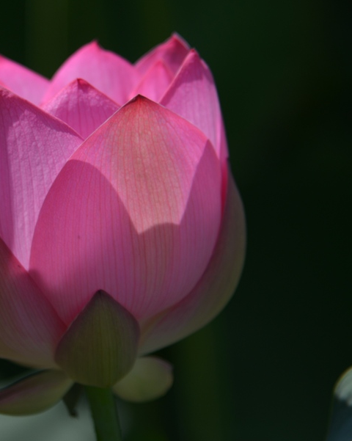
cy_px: 163
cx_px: -12
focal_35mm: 290
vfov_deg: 6.7
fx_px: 3780
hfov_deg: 5.3
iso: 100
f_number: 4
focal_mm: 120
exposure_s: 1/500
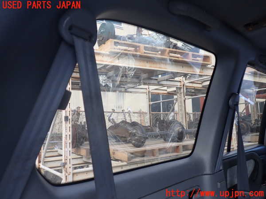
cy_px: 100
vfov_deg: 46.8
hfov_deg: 60.0
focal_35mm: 30
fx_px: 231
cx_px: 133
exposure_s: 1/80
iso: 100
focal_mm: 5.4
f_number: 2.3
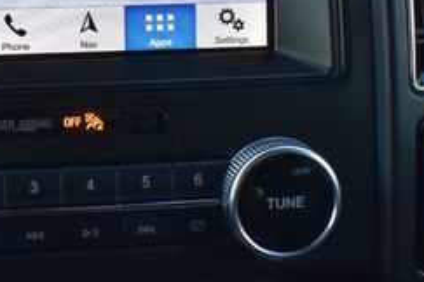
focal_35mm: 71
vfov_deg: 18.6
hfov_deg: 27.6
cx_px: 59
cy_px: -10
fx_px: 836
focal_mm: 18
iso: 400
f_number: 8
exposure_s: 1/50
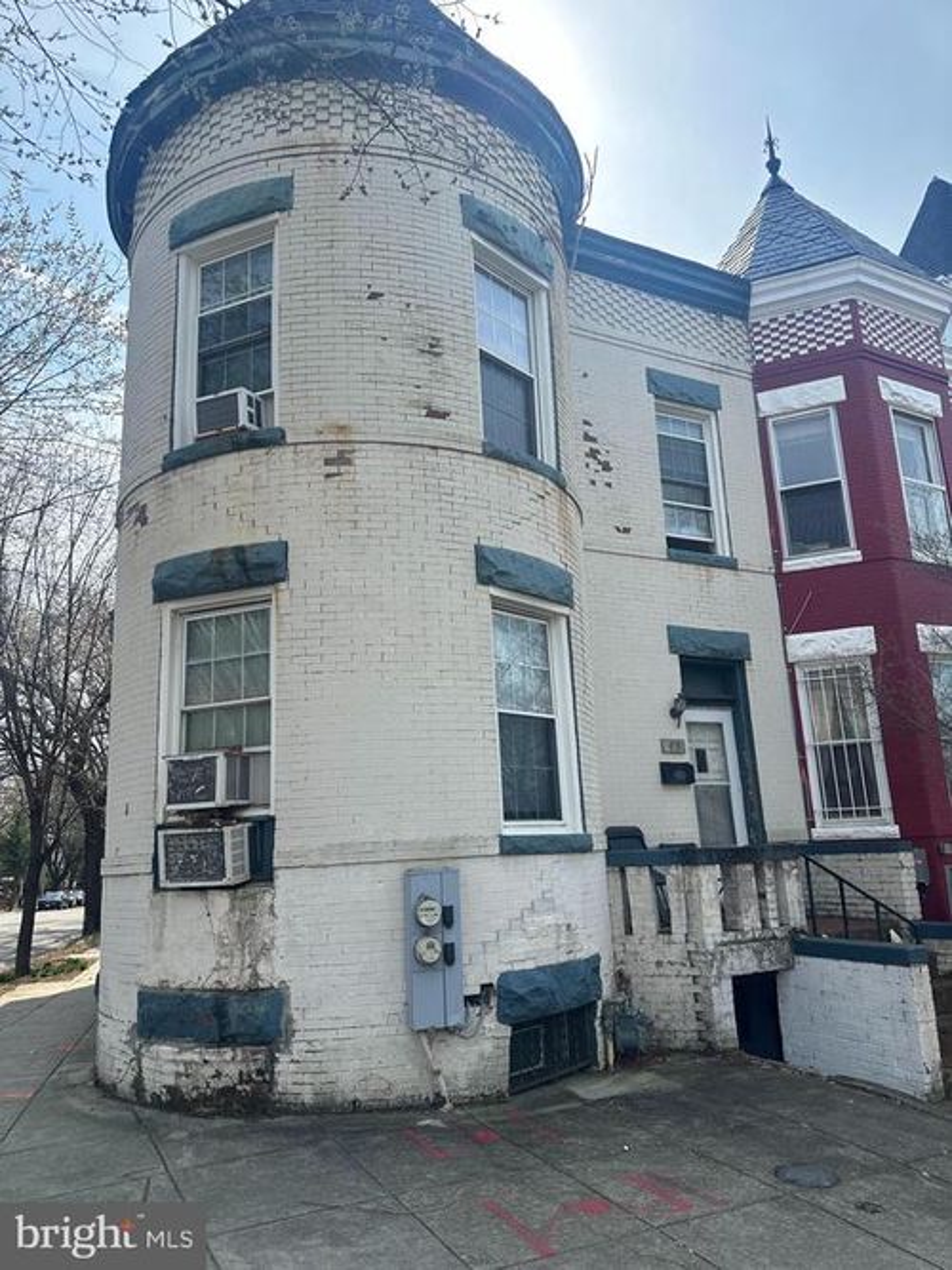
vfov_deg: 71.6
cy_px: 635
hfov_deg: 56.8
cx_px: 476
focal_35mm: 24
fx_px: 880
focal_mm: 6.86
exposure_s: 1/2732
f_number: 1.78
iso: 80
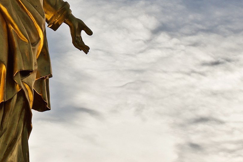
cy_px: 19
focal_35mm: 186
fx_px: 1255
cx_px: 19
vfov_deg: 7.4
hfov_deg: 11.0
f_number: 10
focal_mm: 42
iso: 100
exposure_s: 1/250
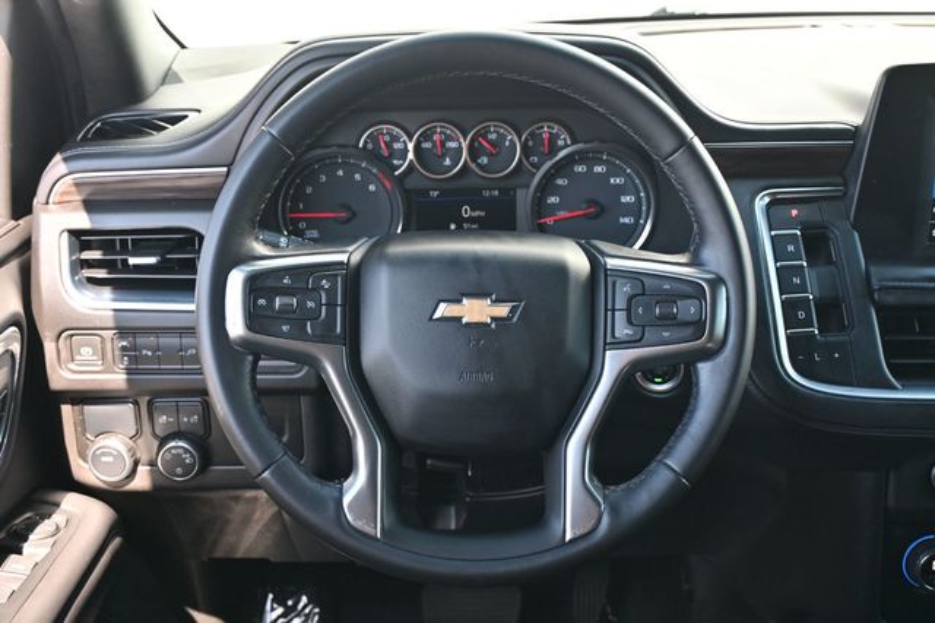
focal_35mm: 40
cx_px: 468
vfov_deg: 33.6
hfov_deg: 48.7
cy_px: 312
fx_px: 1032
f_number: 4.5
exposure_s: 1/125
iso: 500
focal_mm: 26.5
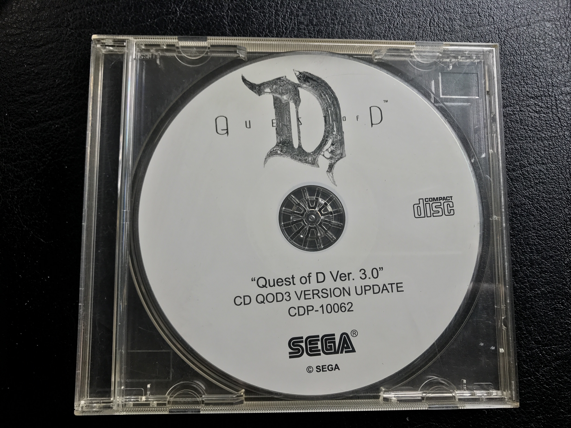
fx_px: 462
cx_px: 286
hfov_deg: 63.4
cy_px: 214
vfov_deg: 49.7
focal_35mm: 28
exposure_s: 1/168
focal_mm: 3.99
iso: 25
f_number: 1.8
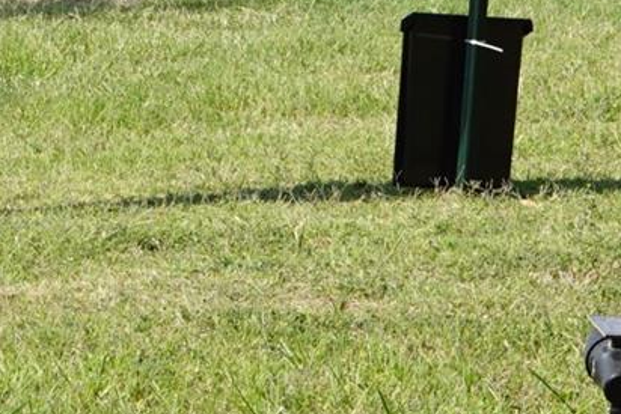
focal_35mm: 373
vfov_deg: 3.6
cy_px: -499
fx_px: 6436
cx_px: -317
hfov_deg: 5.5
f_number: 11
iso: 100
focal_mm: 50
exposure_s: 1/100
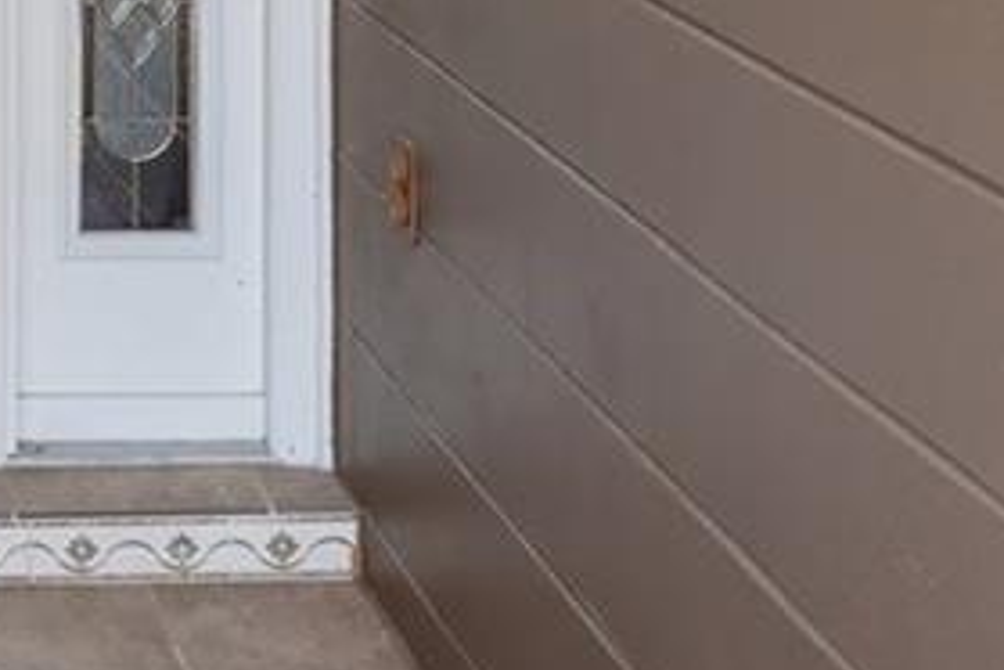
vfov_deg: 11.2
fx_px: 3120
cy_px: -648
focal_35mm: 112
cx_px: -338
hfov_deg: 17.1
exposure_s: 1/60
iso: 1000
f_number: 8
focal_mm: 13
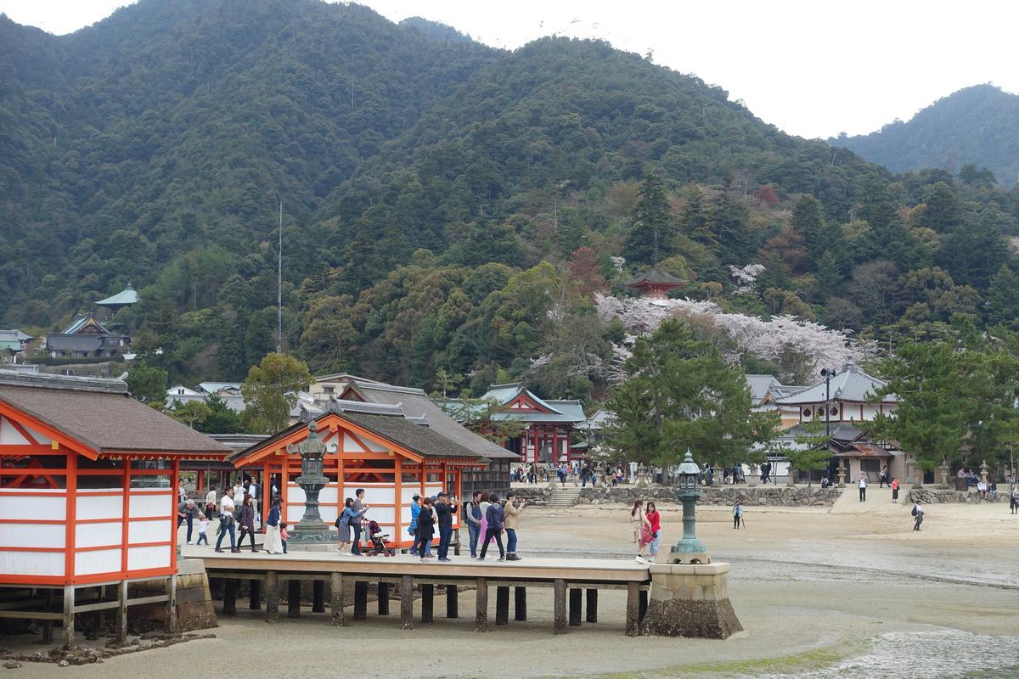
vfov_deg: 21.6
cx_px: 510
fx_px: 1783
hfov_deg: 31.9
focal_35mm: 63
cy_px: 340
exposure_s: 1/160
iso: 125
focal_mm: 22.95
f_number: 5.6
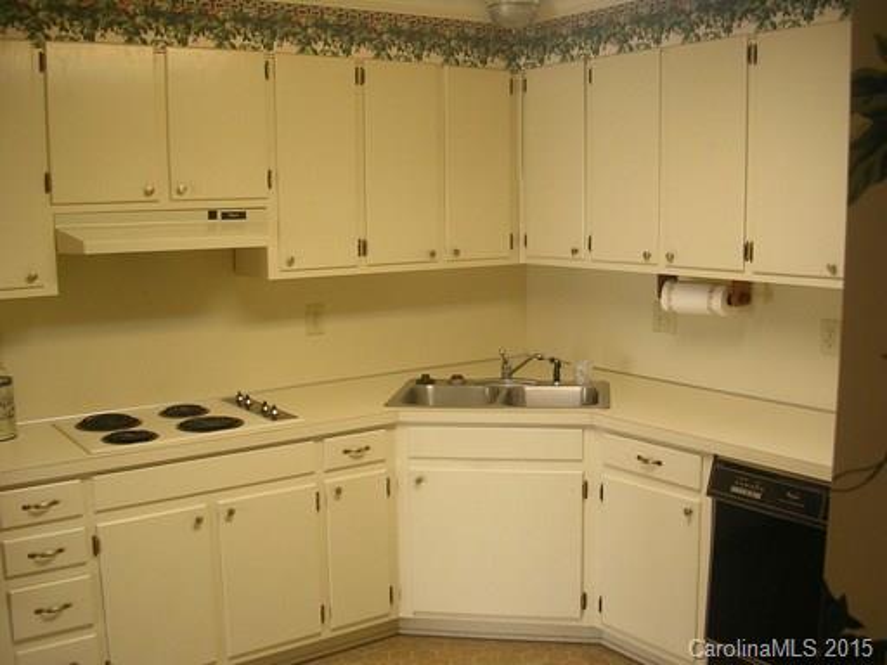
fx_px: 974
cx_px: 444
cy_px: 332
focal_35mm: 38
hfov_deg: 49.0
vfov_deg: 37.7
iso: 50
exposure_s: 1/31.4
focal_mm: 5.8
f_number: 2.8
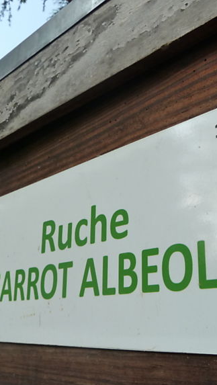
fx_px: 388
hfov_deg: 30.8
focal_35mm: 38
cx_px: 156
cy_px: 201
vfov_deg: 52.7
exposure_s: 1/250
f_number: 4
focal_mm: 4.1
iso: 200
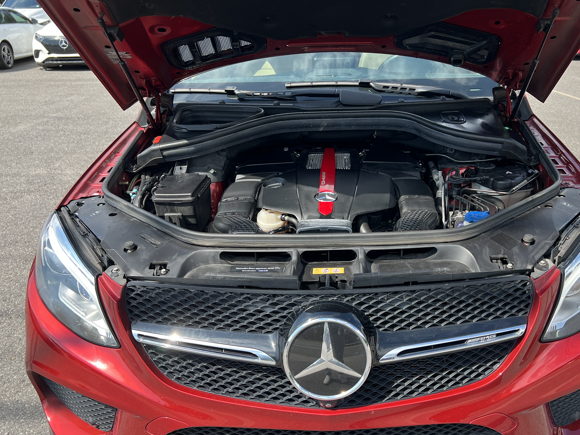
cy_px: 226
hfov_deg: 56.5
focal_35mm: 32
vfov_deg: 44.2
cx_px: 343
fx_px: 536
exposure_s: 1/1159
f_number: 1.5
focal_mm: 5.7
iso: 50
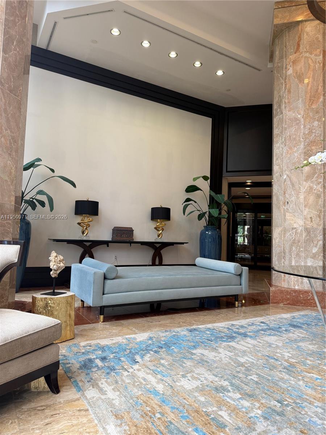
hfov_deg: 56.8
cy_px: 218
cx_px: 163
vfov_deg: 71.6
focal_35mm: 24
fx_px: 301
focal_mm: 6.76
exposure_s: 1/120
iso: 125
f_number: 1.78
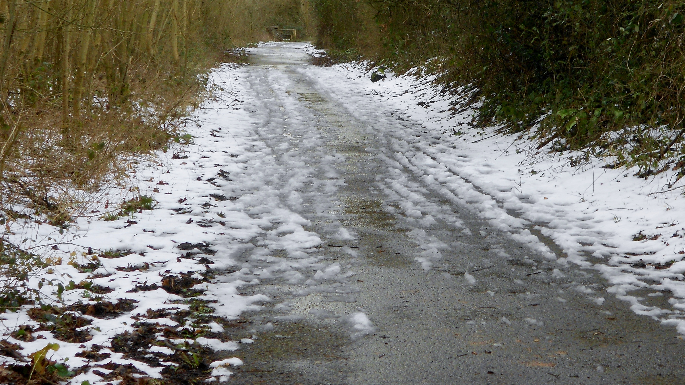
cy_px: 158
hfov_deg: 21.6
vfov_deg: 12.2
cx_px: 395
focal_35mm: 99
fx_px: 1798
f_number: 5.8
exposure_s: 1/60
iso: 80
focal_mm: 13.5
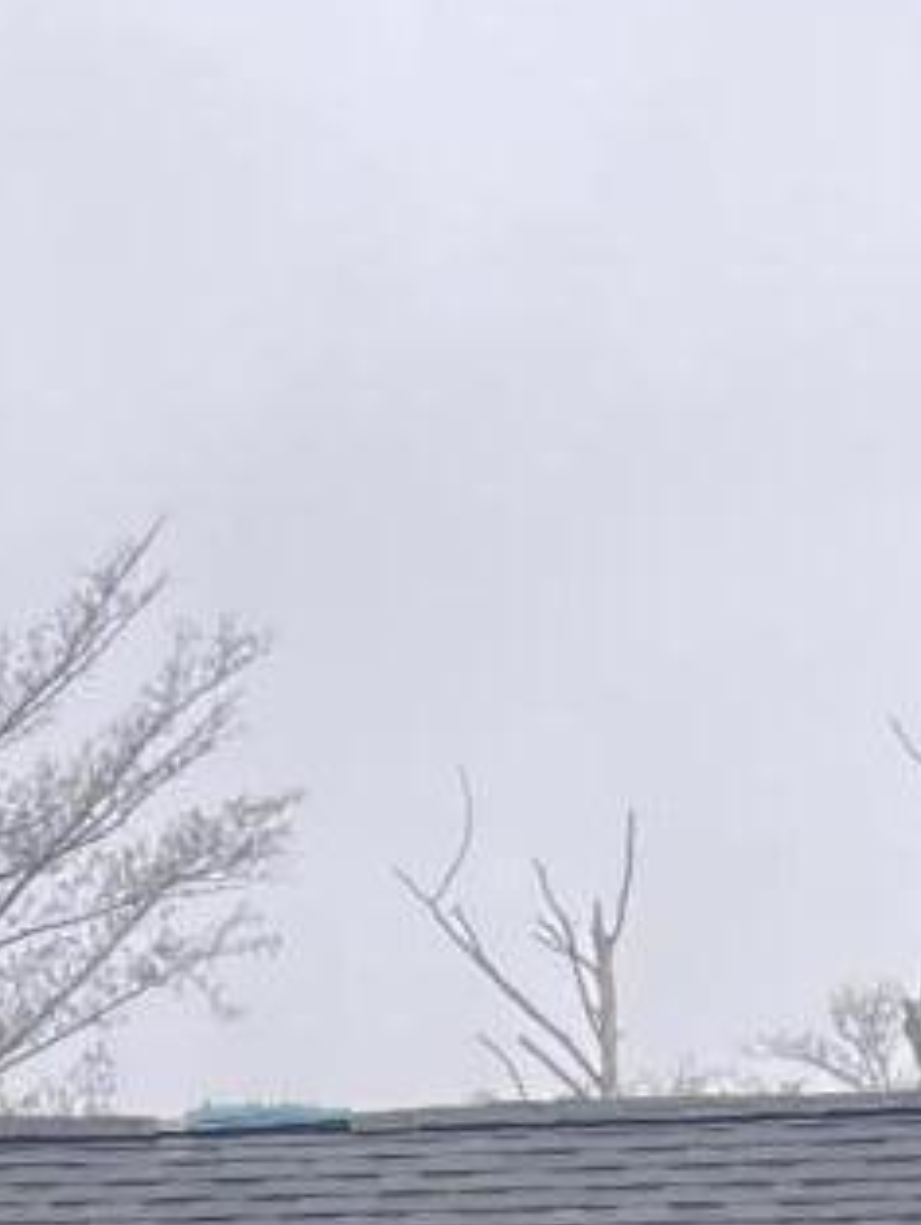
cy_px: 3168
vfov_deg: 10.3
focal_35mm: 159
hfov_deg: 9.2
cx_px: -203
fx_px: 5633
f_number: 1.6
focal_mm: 5.1
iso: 50
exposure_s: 1/121
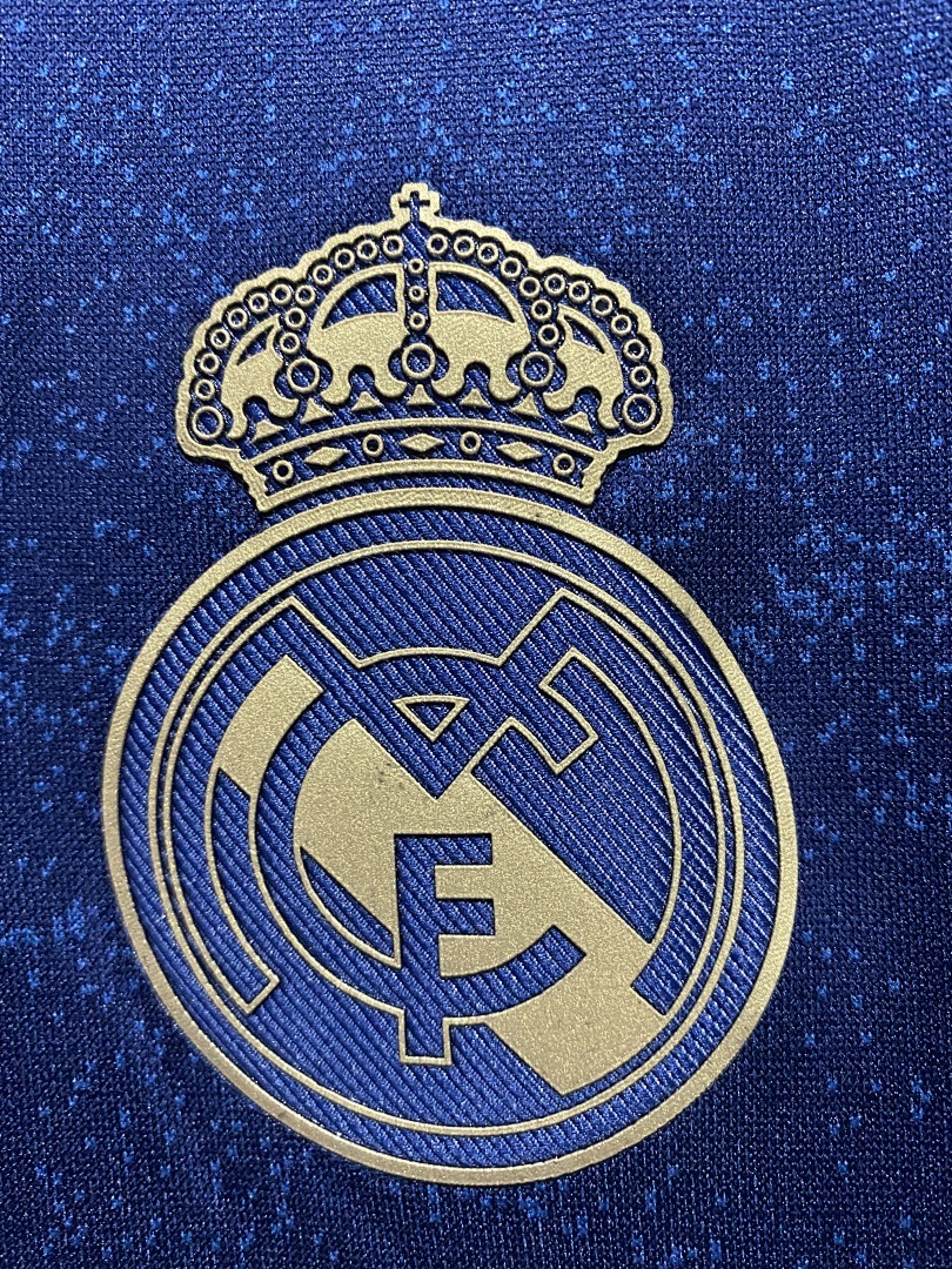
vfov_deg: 67.3
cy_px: 634
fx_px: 953
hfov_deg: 53.1
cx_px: 476
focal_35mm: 26
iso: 640
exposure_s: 1/40
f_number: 1.8
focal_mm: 4.25
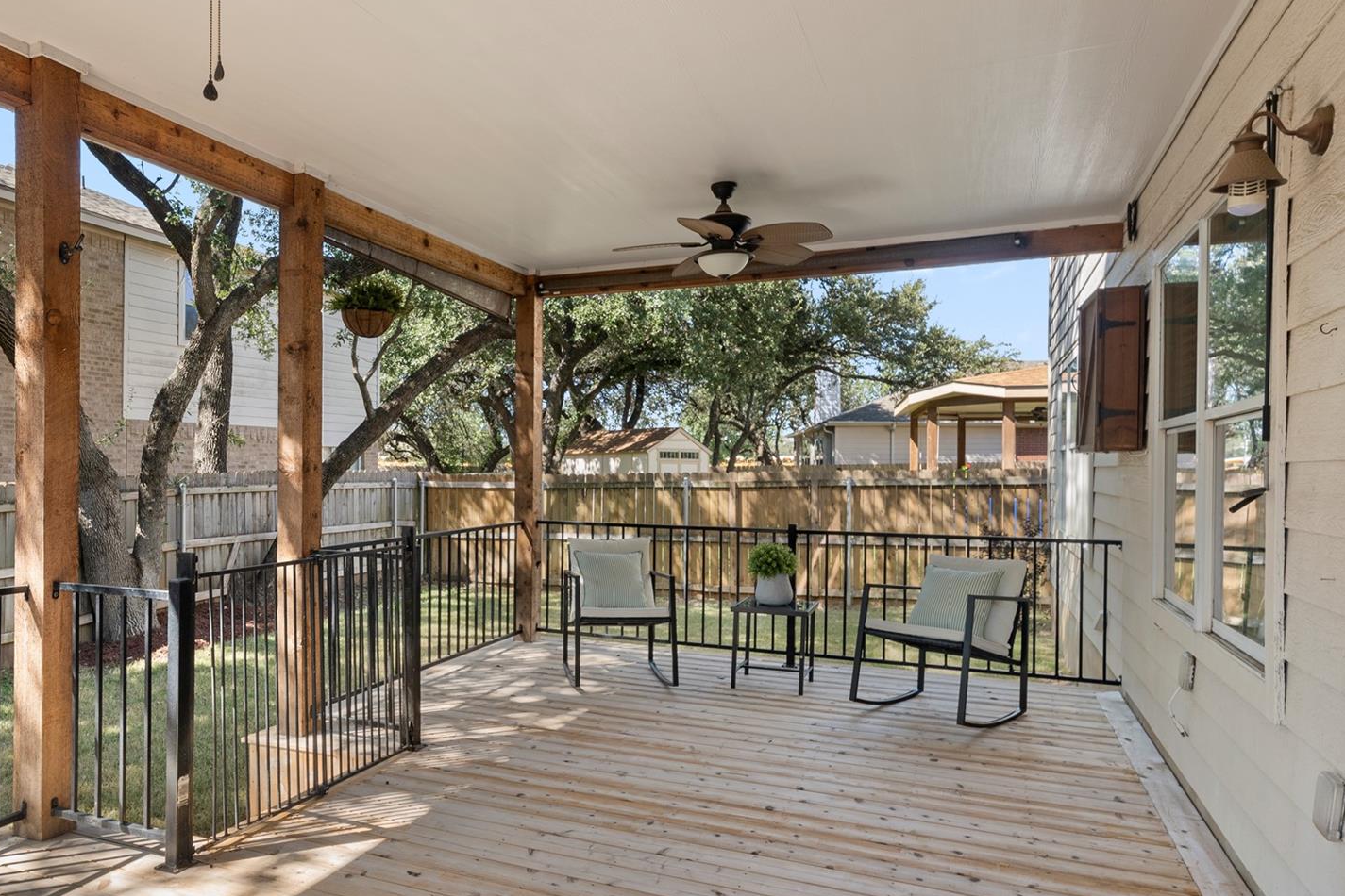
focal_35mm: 23
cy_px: 485
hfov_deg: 75.0
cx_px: 518
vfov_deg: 55.0
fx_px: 859
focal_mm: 16
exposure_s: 1/30
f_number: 8
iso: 250
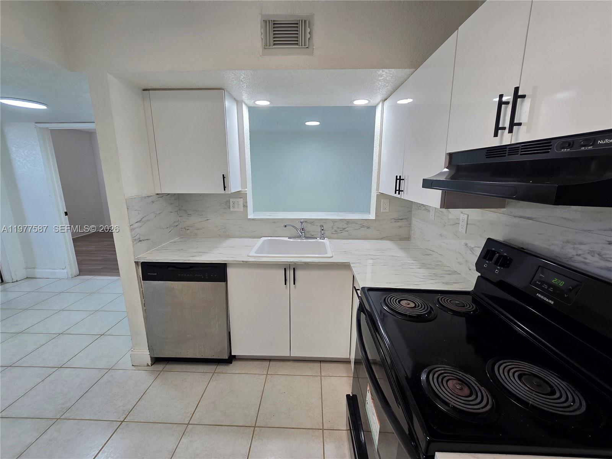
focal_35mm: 13
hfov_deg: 106.2
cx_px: 306
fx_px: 230
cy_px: 230
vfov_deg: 89.9
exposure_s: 1/60
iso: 80
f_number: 2.2
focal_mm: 2.2
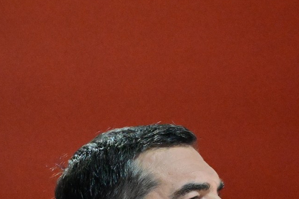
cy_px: 149
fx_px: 4634
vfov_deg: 2.5
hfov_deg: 3.7
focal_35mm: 558
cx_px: 28
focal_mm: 200
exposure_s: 1/800
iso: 10000
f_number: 5.6
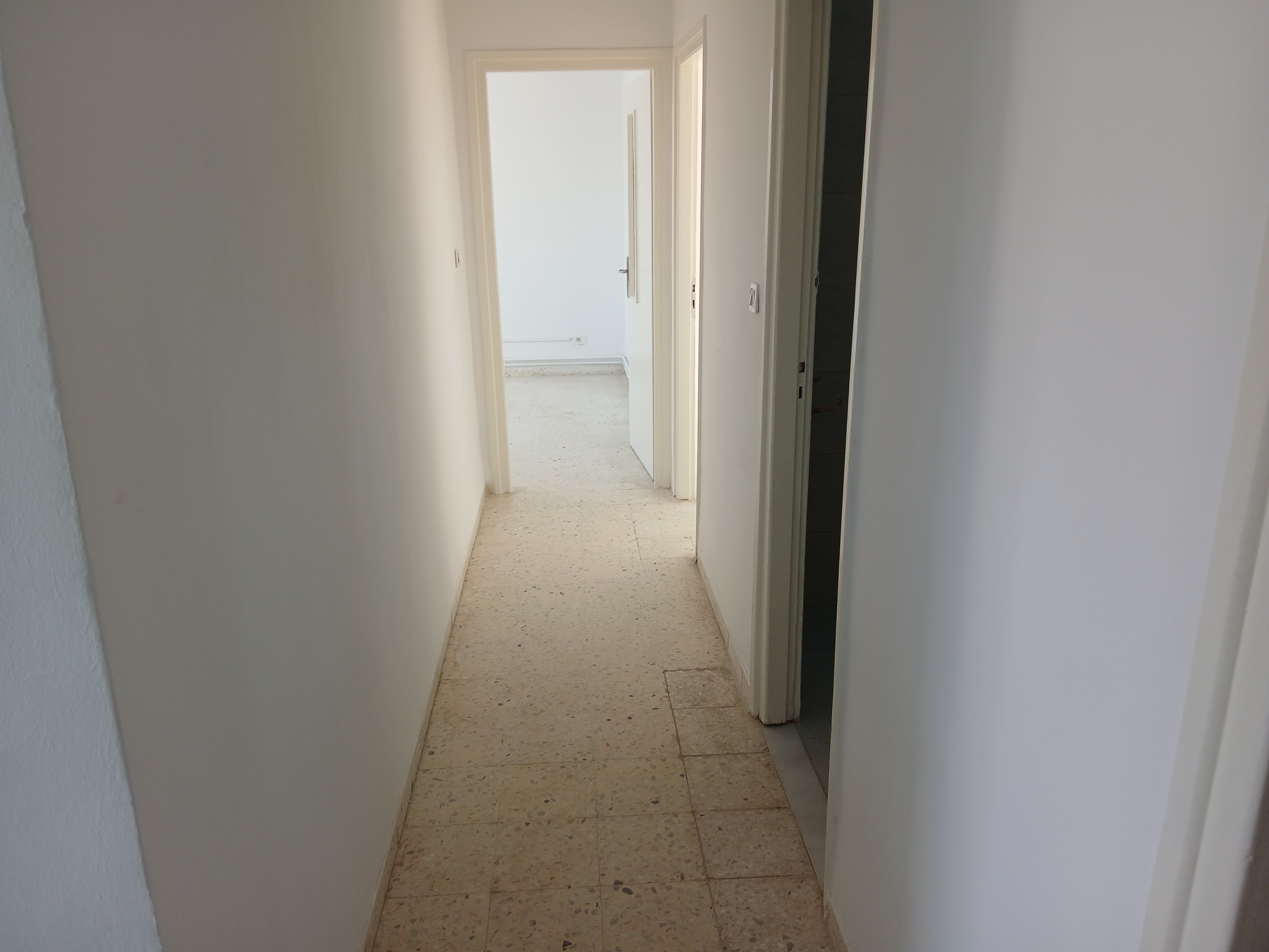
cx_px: 634
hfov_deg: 67.3
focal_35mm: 26
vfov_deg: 53.1
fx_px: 953
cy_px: 476
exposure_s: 1/50
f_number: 1.8
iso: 40
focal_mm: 3.98
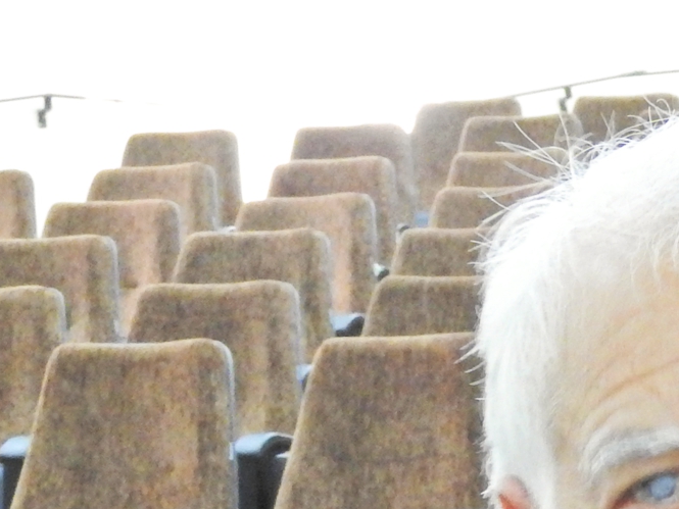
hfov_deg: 8.4
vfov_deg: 6.3
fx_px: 4532
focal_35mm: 231
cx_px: 895
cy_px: 863
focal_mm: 11.6
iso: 800
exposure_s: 1/6
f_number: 4.8
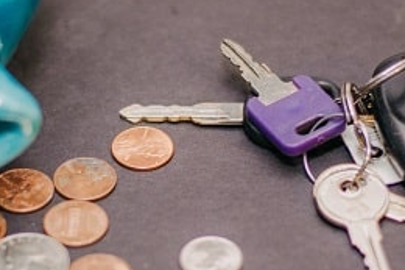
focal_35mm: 173
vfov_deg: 7.9
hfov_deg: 11.9
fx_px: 1945
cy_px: 150
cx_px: 146
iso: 800
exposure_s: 1/50
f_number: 1.8
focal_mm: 50
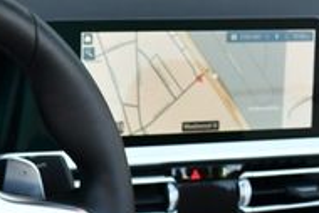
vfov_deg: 9.2
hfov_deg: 13.5
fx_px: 1312
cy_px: 238
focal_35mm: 148
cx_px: -50
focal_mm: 22
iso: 400
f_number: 4.5
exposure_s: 1/250
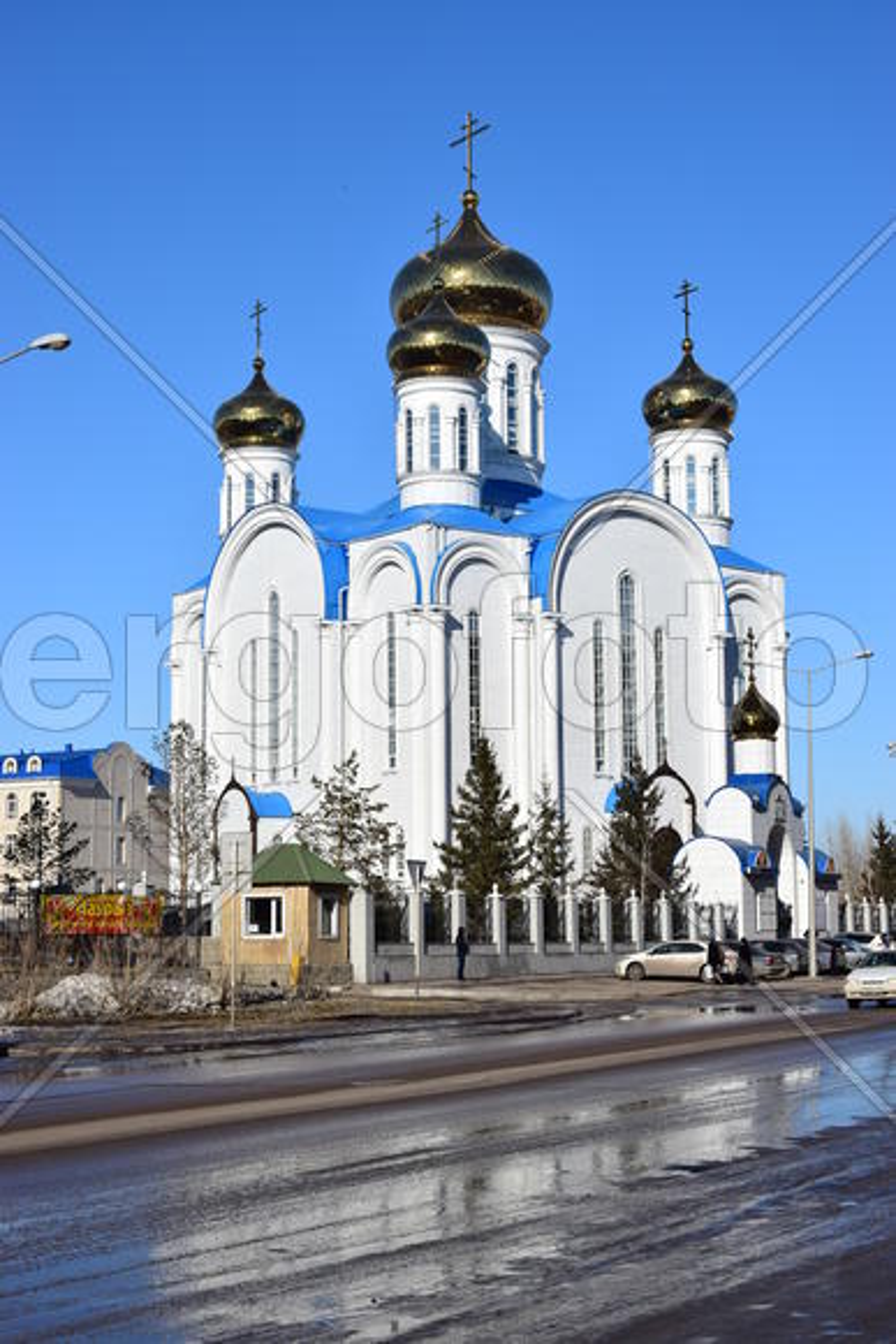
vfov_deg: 37.8
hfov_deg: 25.8
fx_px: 1959
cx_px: 448
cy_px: 672
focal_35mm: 52
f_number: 9
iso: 100
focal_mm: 35
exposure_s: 1/320
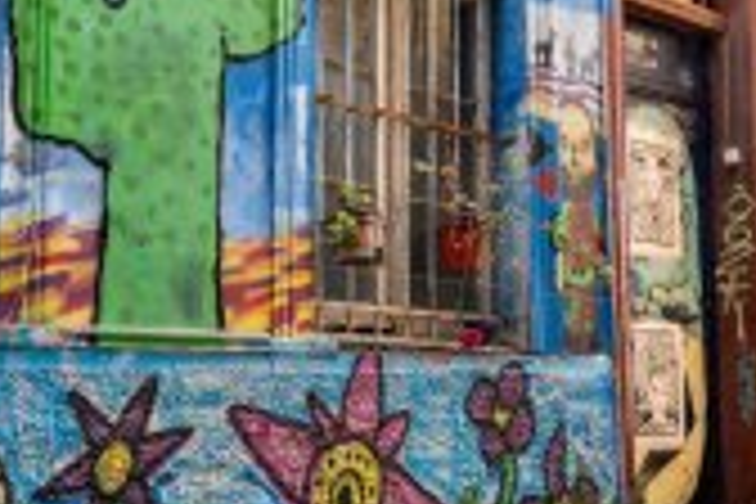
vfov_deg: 33.2
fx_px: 840
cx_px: 225
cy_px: 320
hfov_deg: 47.3
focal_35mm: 40
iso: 64
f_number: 2.8
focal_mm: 14
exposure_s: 1/50
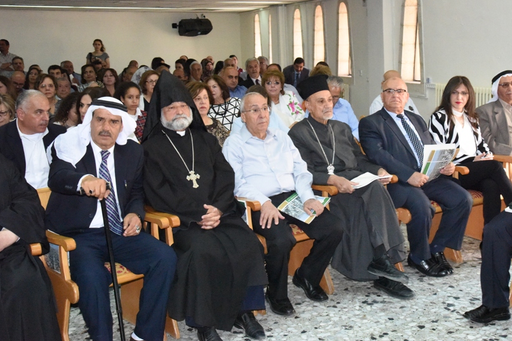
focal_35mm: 47
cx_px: 299
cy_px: 131
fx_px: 668
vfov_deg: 28.6
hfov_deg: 41.8
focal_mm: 38
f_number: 13
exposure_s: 1/250
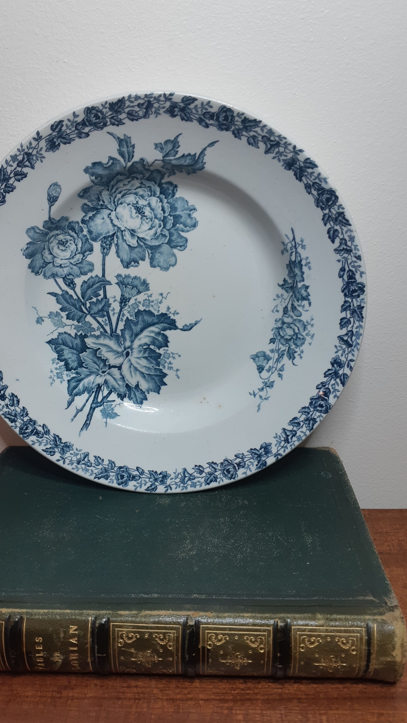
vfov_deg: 66.1
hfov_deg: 40.0
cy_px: 363
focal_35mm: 29
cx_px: 167
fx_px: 556
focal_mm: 3.93
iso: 40
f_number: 1.7
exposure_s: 1/60
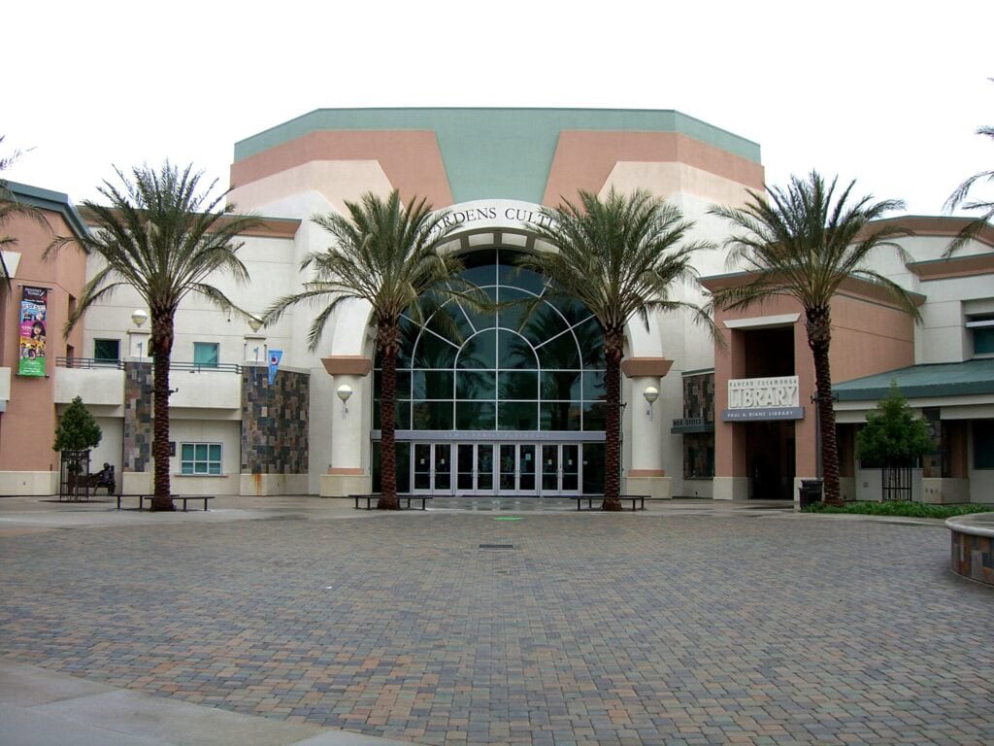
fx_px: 1091
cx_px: 497
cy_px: 373
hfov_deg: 49.0
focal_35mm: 38
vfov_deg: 37.7
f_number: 2.7
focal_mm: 6.2
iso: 50
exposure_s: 1/320
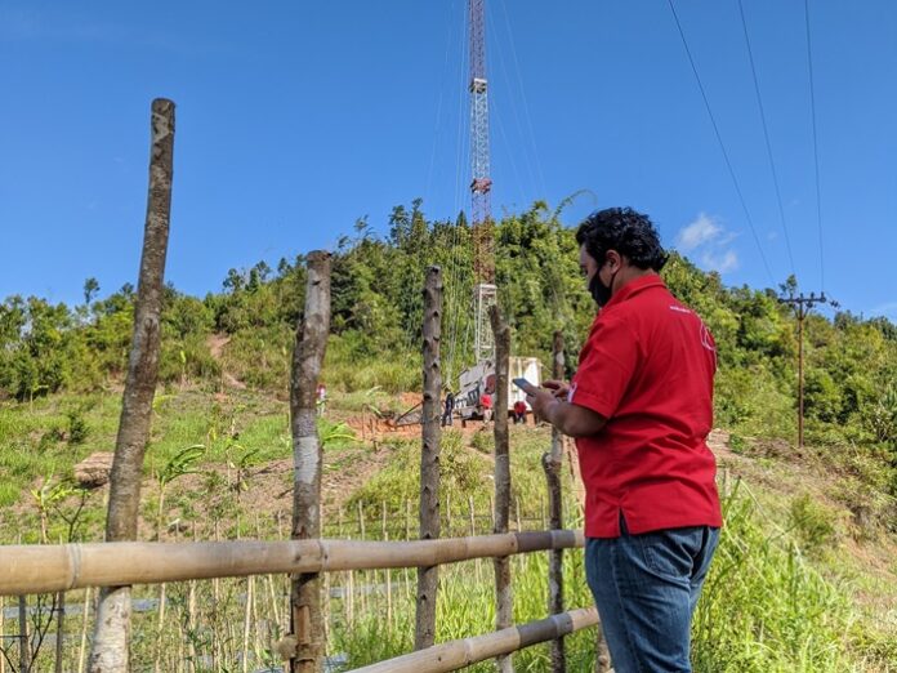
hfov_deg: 65.3
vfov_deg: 51.4
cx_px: 448
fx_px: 700
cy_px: 336
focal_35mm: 27
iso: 56
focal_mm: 4.38
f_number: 1.73
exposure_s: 1/2132
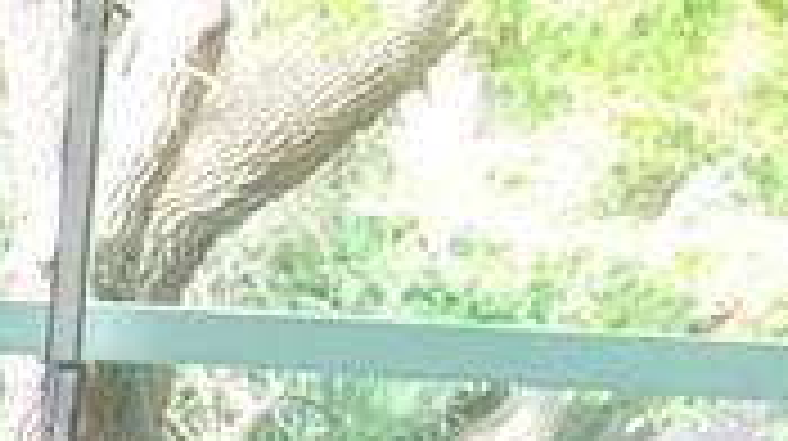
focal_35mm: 185
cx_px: -1486
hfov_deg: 9.4
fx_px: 3861
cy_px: 576
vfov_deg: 6.5
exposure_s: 1/30
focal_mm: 4.15
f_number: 2.2
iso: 100
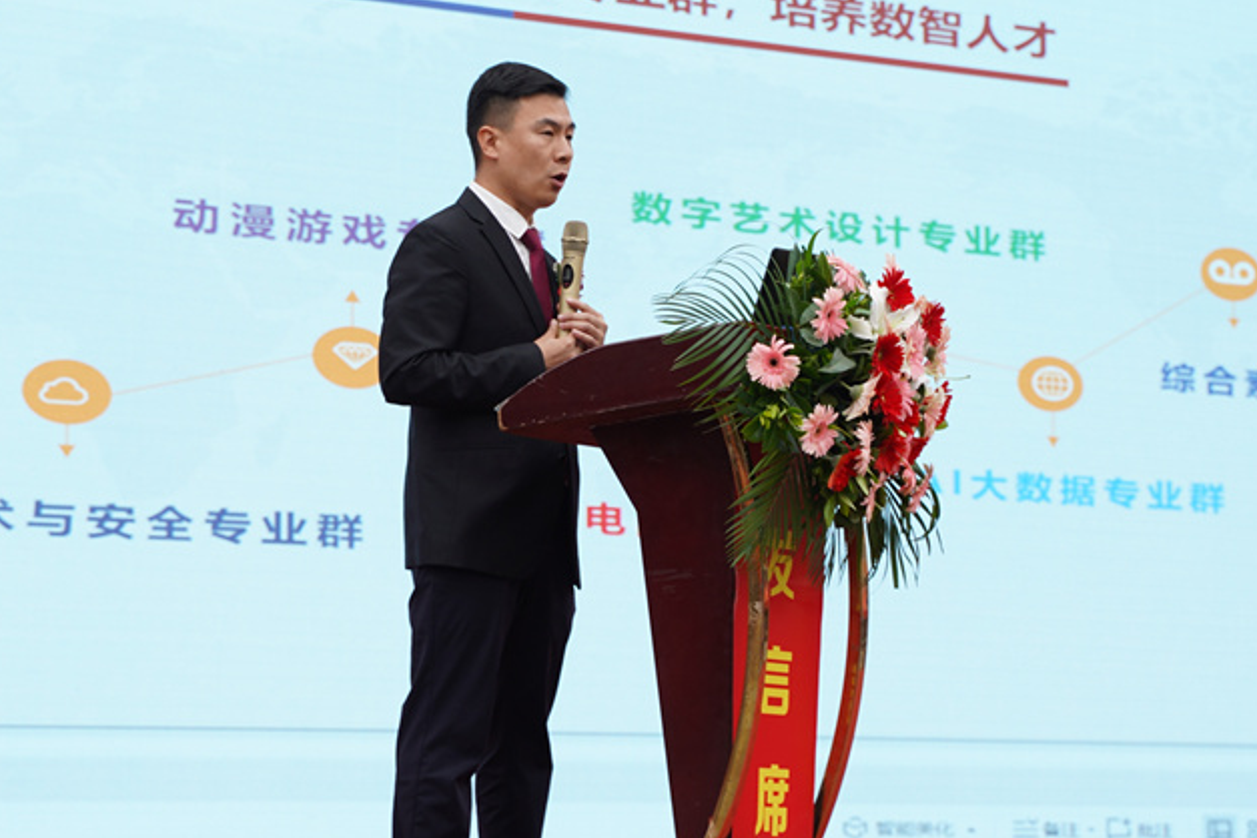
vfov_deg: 10.2
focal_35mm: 134
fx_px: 4678
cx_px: 577
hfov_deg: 15.3
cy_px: 351
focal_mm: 75
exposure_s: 1/200
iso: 200
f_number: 5.6
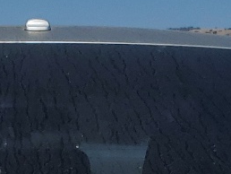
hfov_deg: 12.2
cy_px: 444
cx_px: 54
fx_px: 1075
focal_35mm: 161
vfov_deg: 8.3
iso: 50
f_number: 1.5
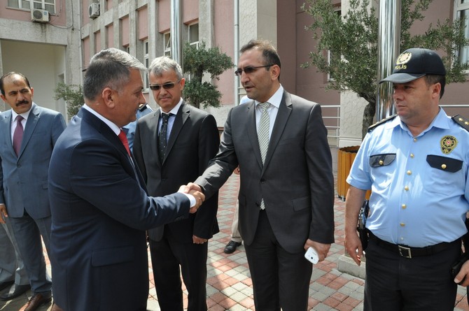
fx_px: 351
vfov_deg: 47.8
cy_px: 156
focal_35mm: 27
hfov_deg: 67.4
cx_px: 234
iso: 800
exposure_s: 1/400
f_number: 10
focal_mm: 18
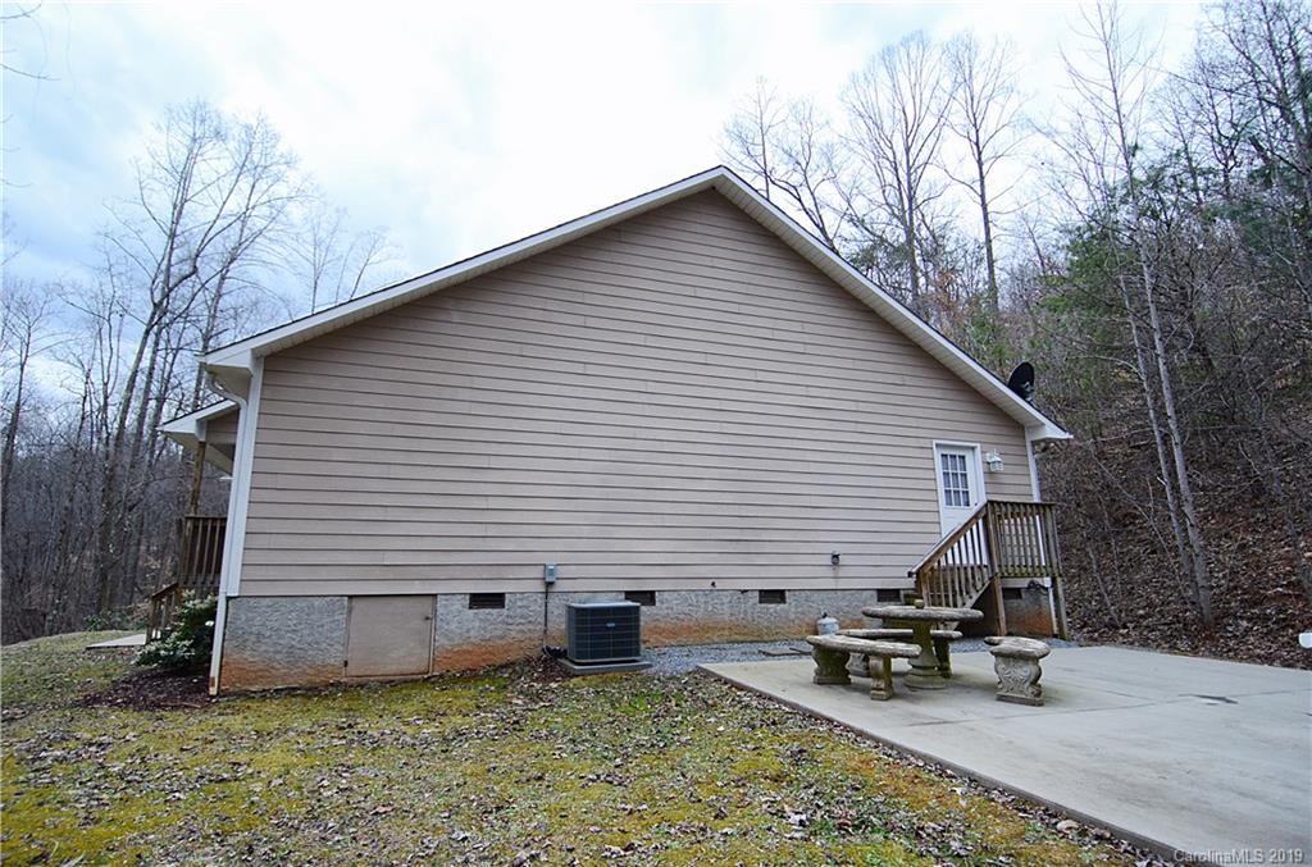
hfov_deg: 90.2
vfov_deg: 67.1
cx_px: 656
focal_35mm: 18
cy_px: 434
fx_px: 654
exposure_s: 1/1600
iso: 800
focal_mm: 12
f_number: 4
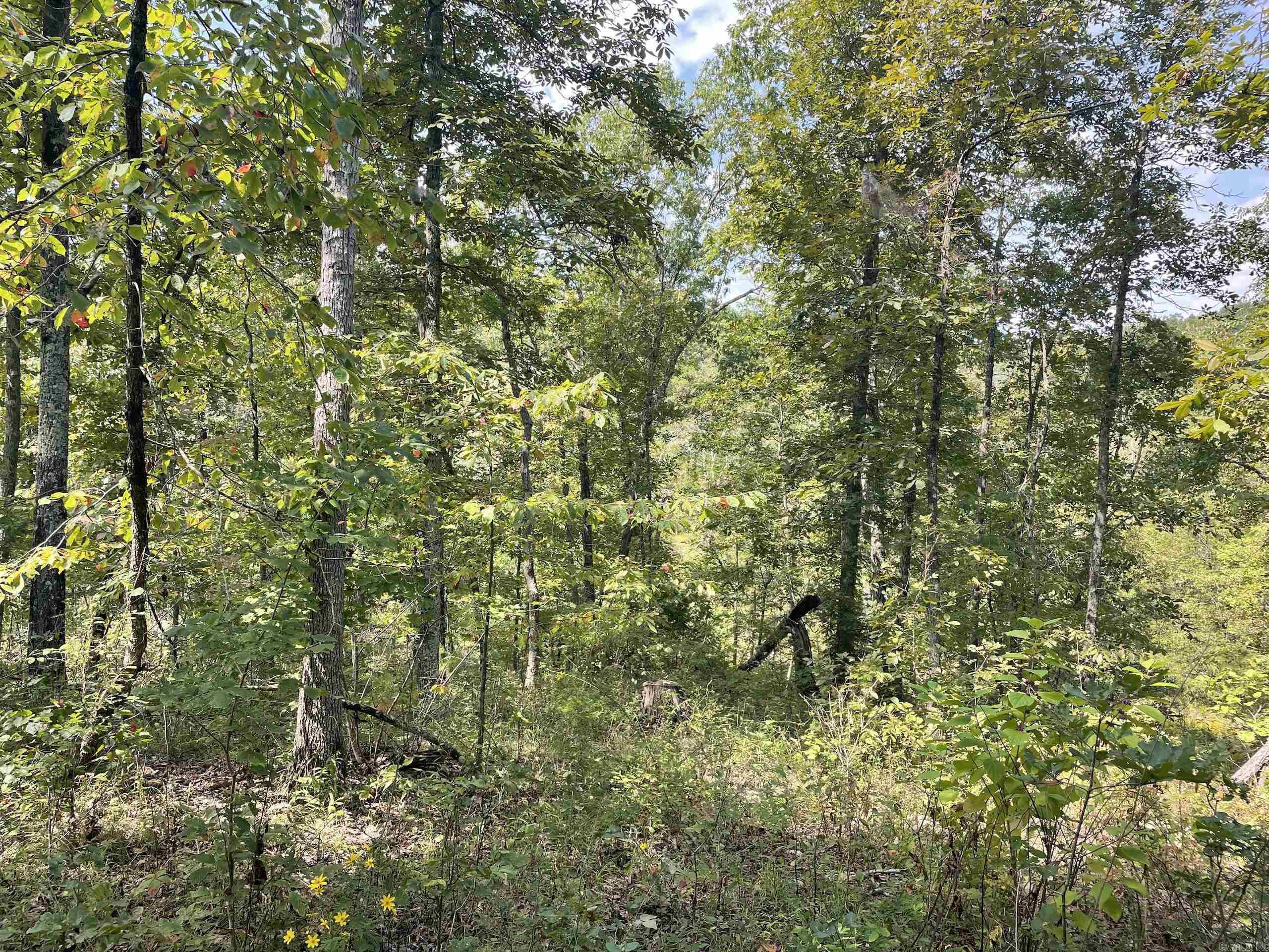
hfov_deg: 67.3
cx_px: 634
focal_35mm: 26
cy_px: 476
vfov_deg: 53.1
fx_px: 953
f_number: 1.6
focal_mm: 4.2
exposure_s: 1/440
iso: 32
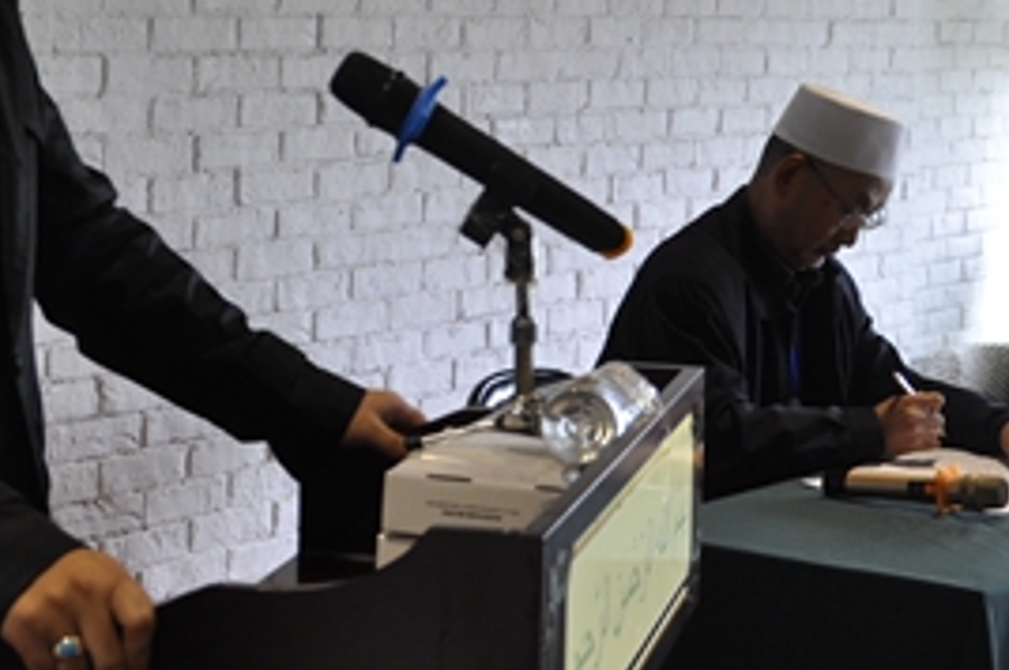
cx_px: 194
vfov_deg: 16.1
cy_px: 154
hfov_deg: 23.8
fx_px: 2351
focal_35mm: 84
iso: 500
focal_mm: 22
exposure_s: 1/60
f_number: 4
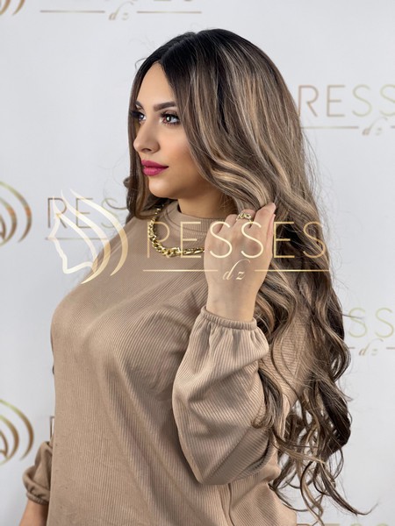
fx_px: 974
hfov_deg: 22.9
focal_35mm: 64
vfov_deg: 30.3
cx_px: 198
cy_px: 263
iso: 160
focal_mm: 7.5
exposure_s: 1/100
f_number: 2.2
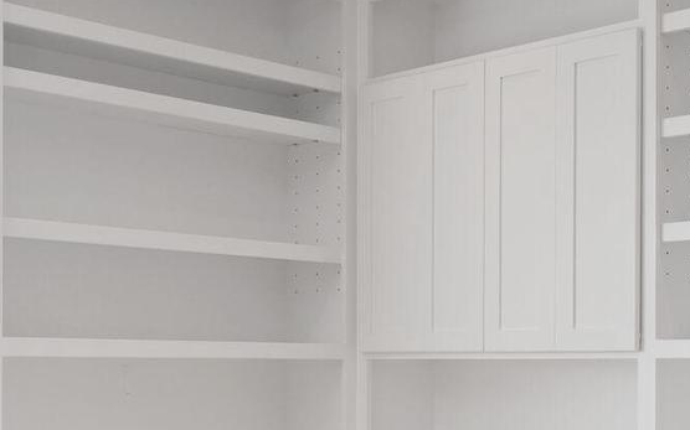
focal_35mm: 67
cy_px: 373
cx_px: 555
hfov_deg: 29.8
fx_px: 1265
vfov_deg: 19.0
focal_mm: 25.5
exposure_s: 1/40
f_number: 8
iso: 200
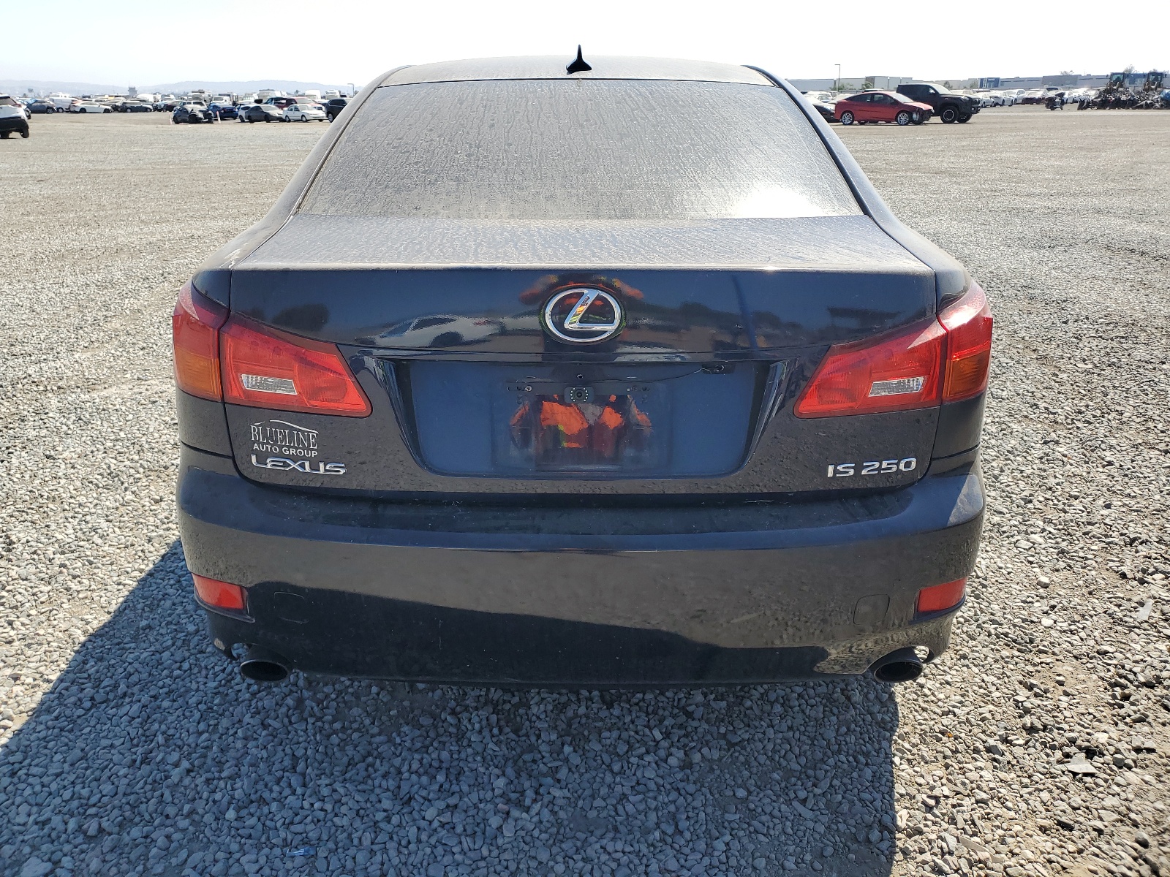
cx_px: 585
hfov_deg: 67.3
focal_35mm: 26
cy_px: 438
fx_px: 879
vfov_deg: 53.1
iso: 50
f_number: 1.5
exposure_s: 1/2000
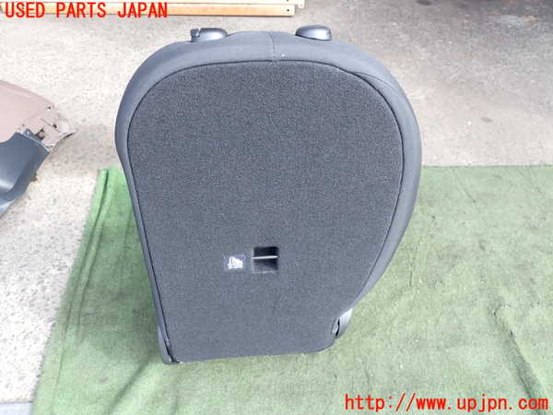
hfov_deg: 60.0
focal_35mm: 30
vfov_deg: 46.8
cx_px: 276
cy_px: 208
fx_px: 479
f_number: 3.2
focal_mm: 5.4
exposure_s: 1/60
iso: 100
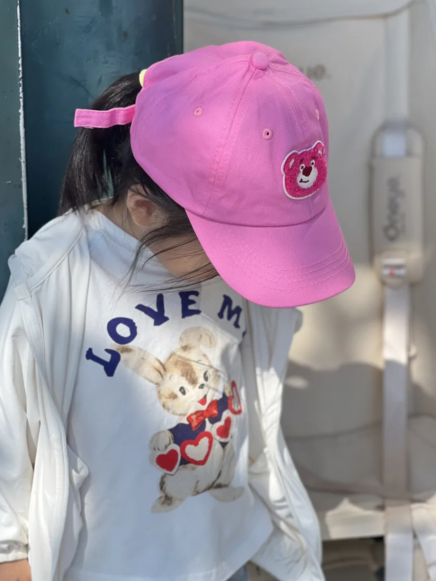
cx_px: 234
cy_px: 268
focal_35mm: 98
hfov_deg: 15.1
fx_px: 1645
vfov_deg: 20.0
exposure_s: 1/440
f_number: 2.8
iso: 32
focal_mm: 9
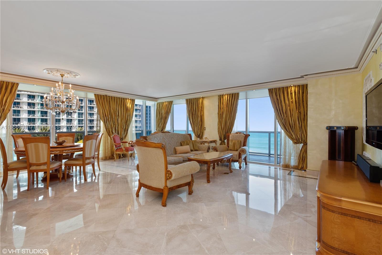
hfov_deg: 96.7
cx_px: 191
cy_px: 128
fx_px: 170
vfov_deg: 73.8
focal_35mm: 16
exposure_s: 1/30
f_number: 8
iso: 250
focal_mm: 16
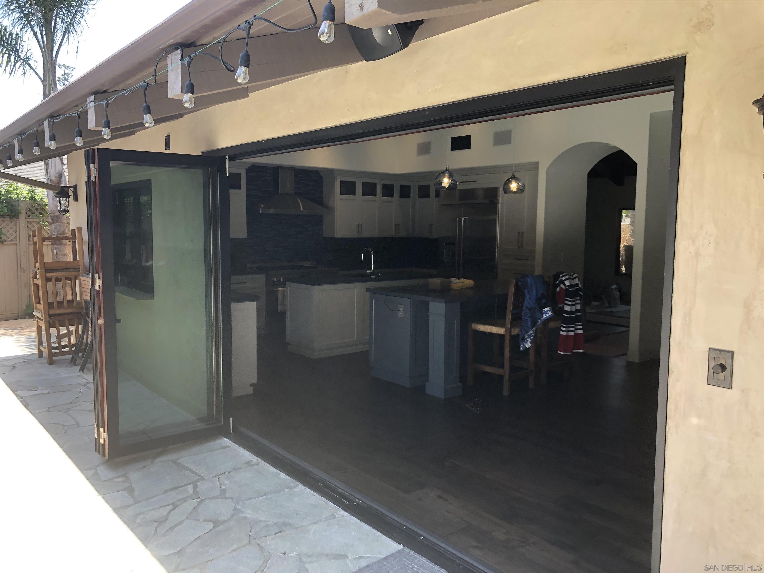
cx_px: 382
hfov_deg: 63.4
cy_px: 286
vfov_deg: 49.7
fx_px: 618
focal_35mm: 28
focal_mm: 4
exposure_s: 1/120
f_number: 1.8
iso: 25
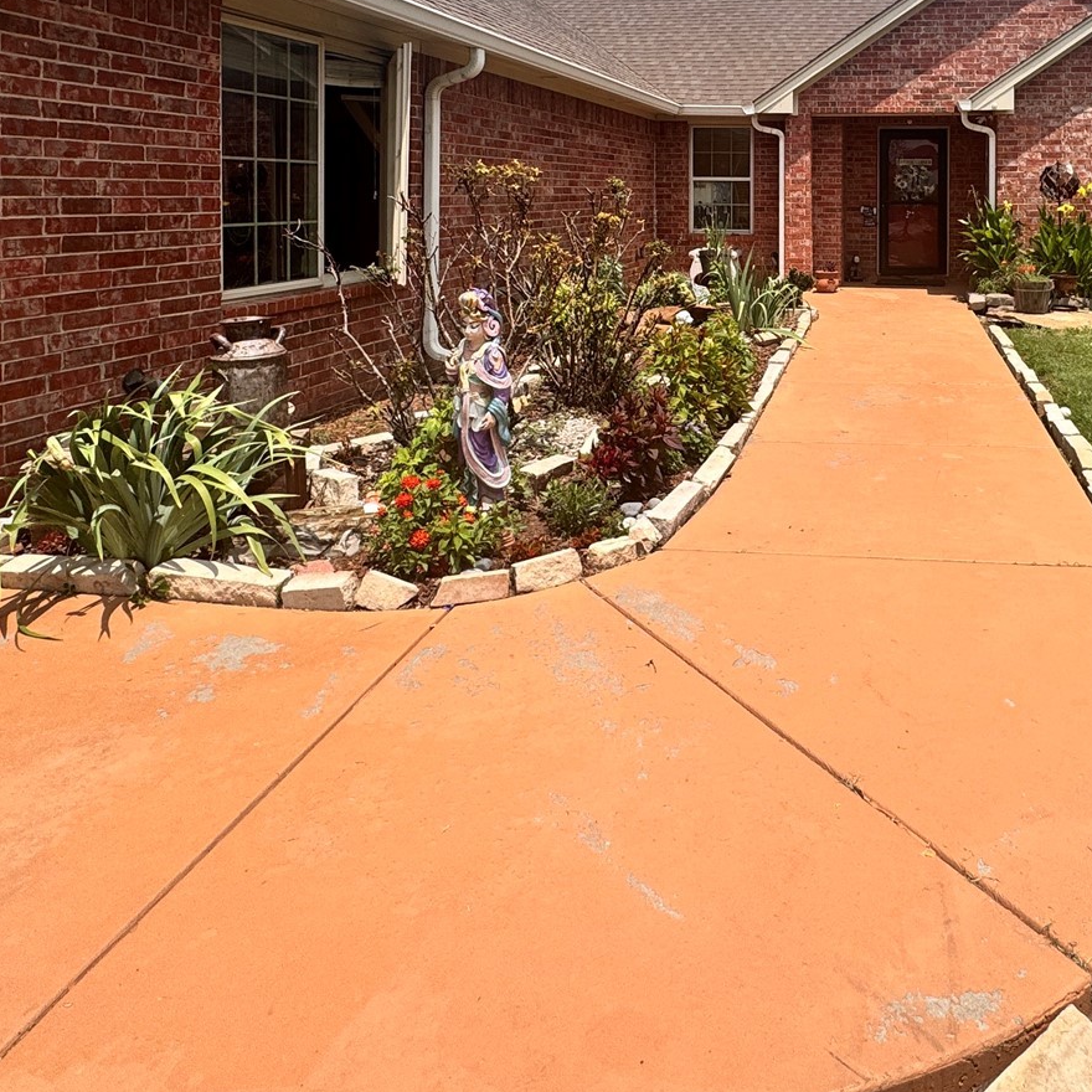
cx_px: 772
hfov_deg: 57.1
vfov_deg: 55.1
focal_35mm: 27
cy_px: 222
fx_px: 964
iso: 40
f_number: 2.2
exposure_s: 1/2415
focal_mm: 2.22
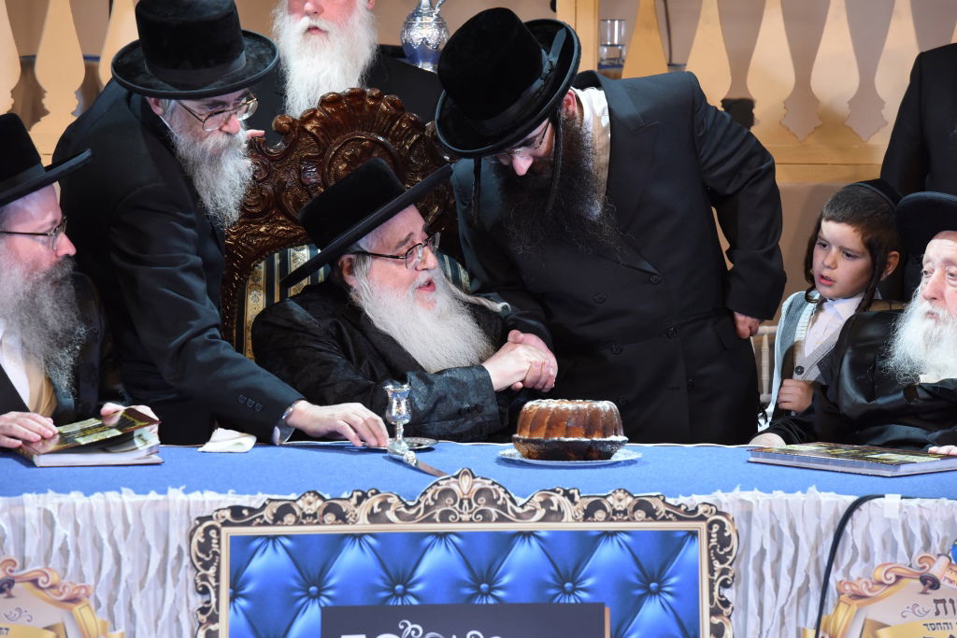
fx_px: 4652
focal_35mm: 175
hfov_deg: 11.7
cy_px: 319
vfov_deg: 7.8
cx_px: 478
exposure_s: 1/160
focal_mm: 175
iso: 2500
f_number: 8
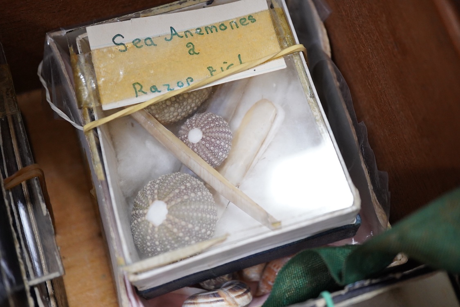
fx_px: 575
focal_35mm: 45
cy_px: 154
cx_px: 230
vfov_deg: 29.9
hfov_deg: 43.6
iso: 2500
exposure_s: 1/125
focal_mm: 30
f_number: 3.5
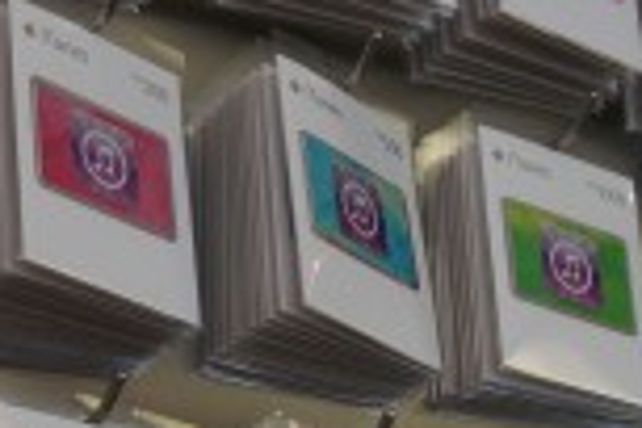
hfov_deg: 13.7
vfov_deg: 9.1
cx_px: 386
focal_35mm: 150
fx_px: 2675
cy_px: 373
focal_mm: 26
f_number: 4.5
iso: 400
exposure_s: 1/160
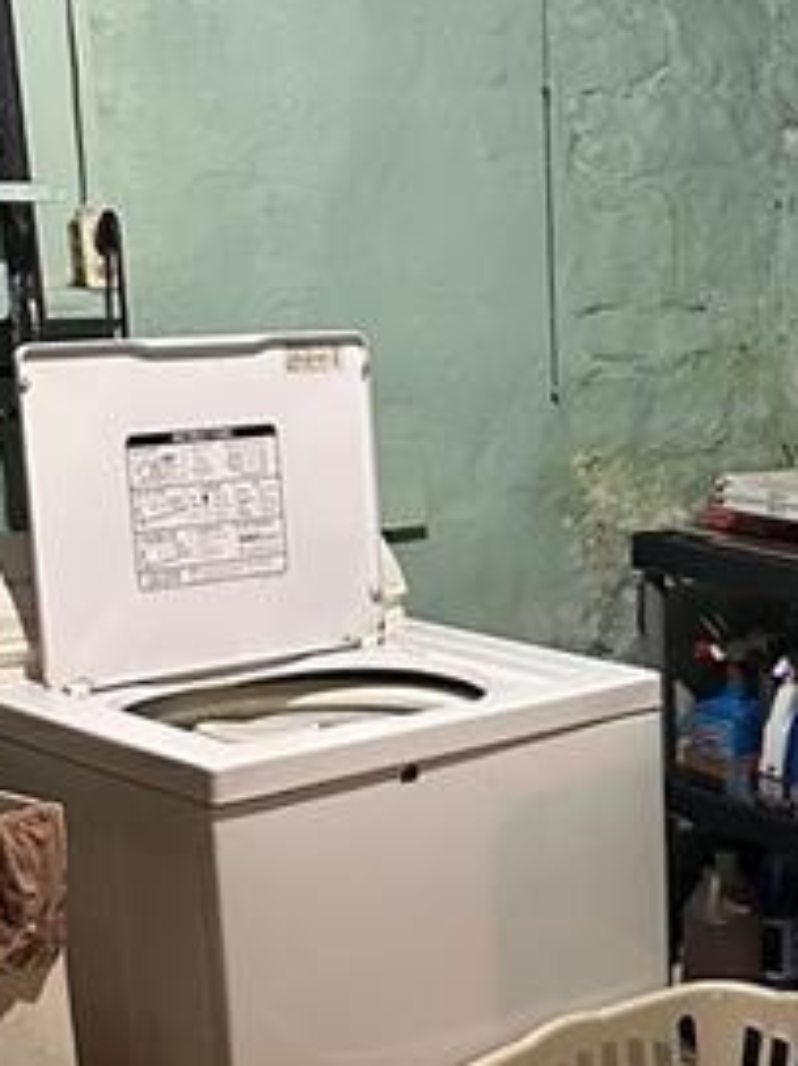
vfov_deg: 28.2
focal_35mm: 68
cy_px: 791
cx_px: 884
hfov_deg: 20.6
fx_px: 2092
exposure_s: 1/60
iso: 800
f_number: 1.78
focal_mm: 6.86
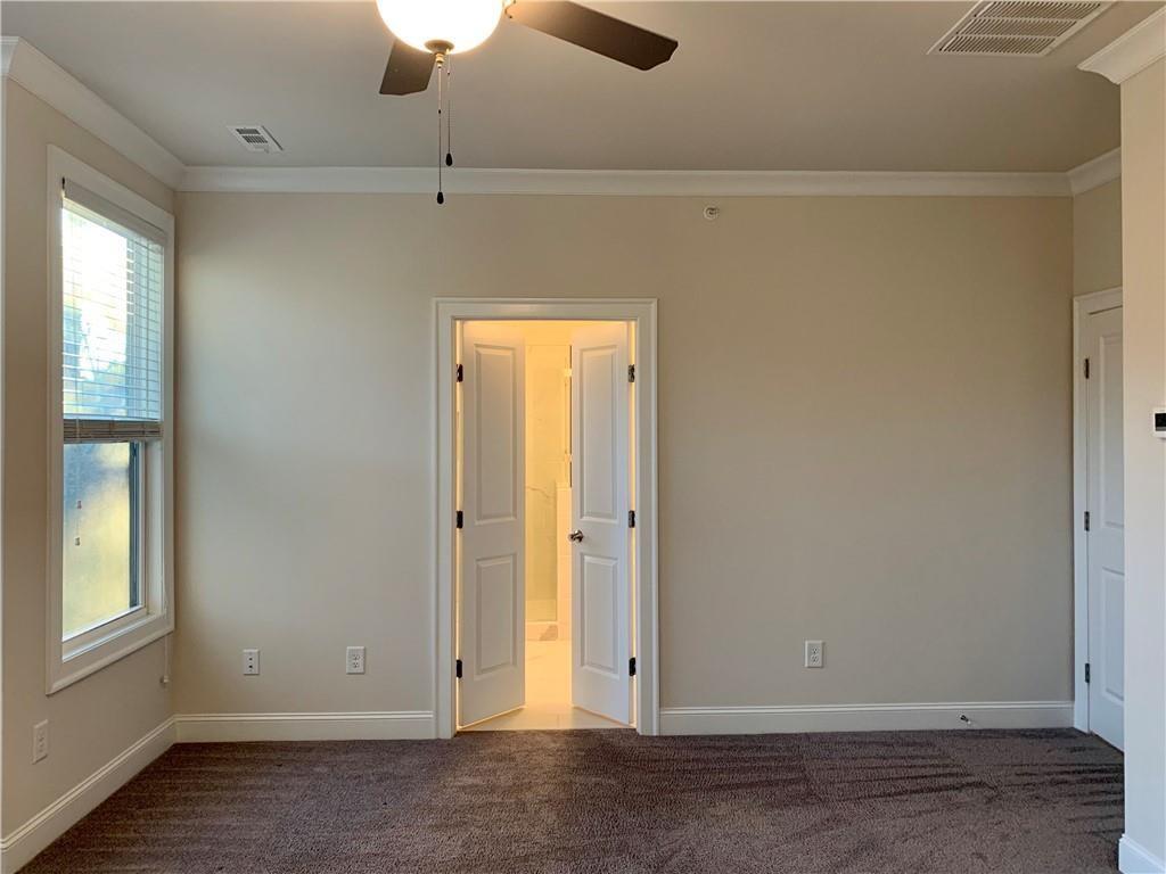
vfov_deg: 53.1
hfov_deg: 67.3
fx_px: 876
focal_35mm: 26
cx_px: 583
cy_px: 437
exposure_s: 1/60
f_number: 1.8
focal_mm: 4.25
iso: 160
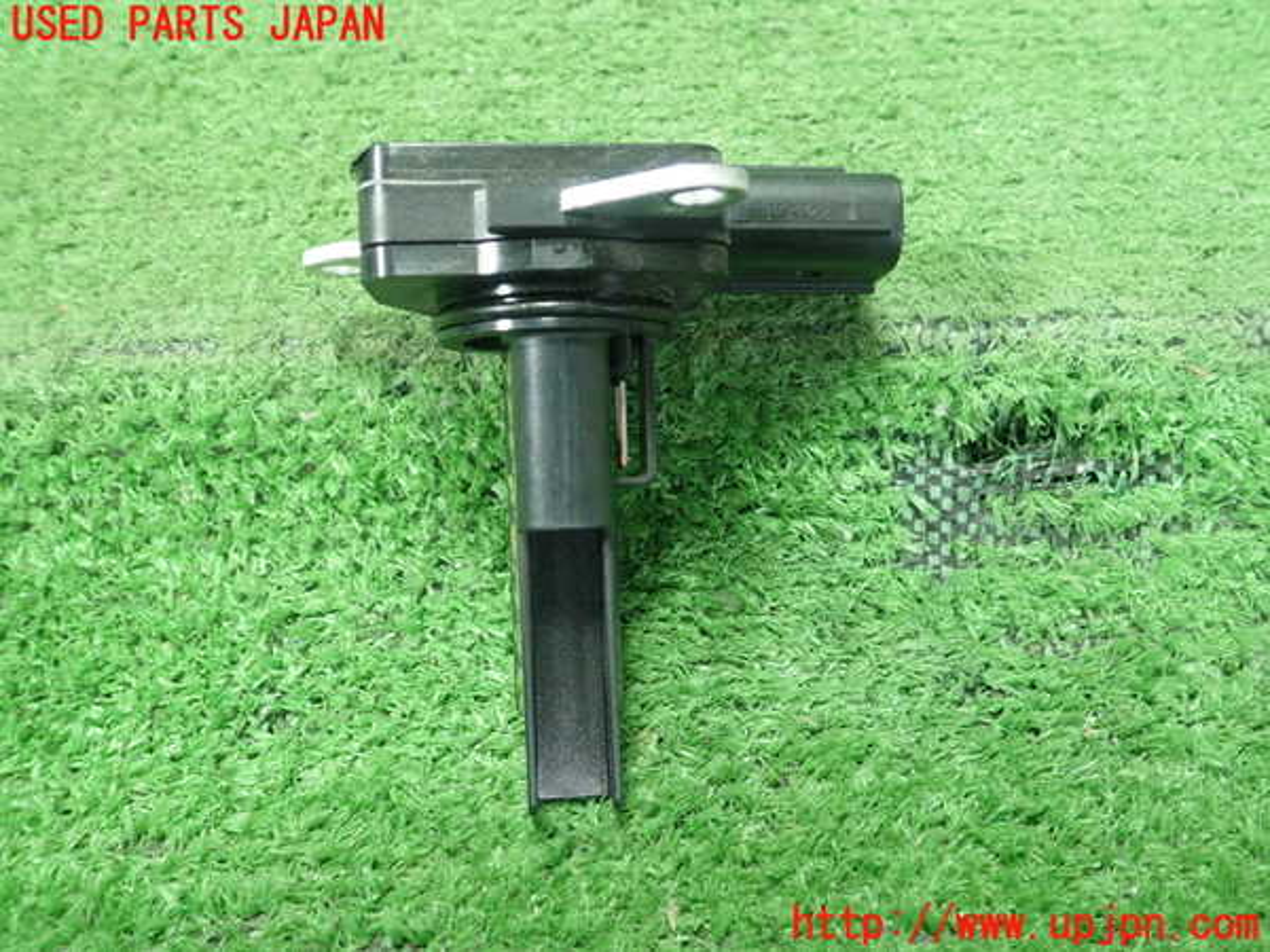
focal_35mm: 30
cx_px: 635
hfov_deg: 60.0
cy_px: 476
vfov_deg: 46.8
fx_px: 1101
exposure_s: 1/125
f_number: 2.3
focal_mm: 5.5
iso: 800
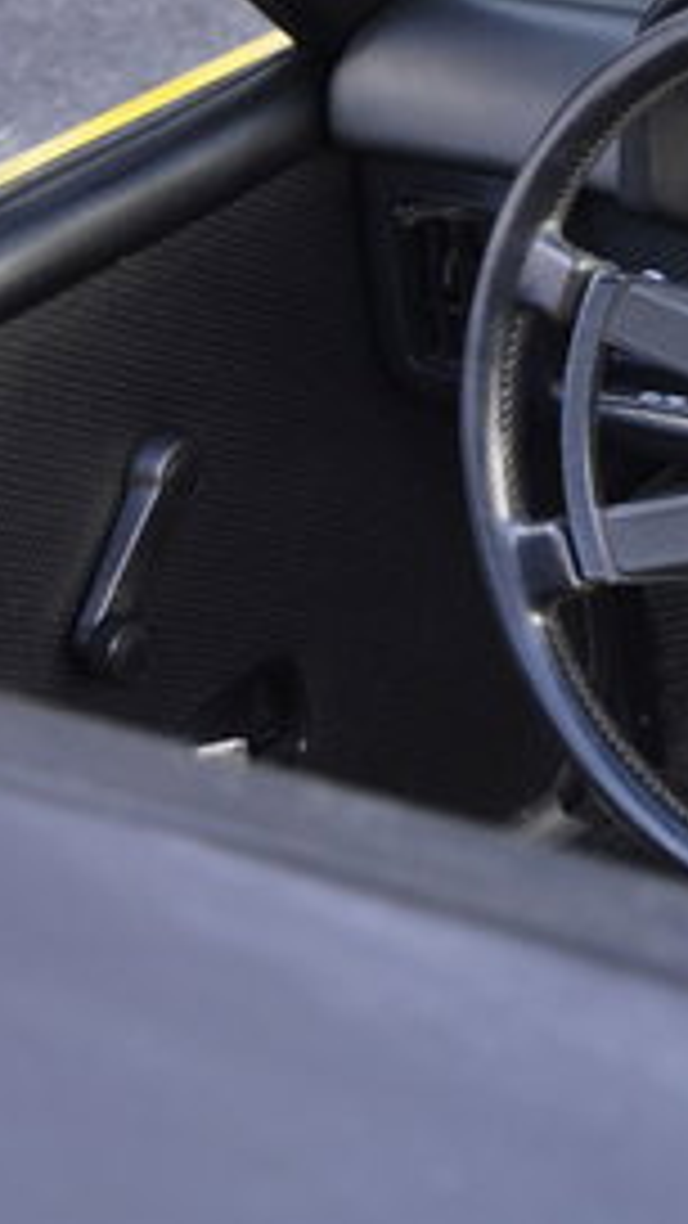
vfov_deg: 15.1
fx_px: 4605
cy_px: 459
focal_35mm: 142
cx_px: 1493
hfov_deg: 8.0
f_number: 4
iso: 500
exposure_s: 1/50
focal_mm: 32
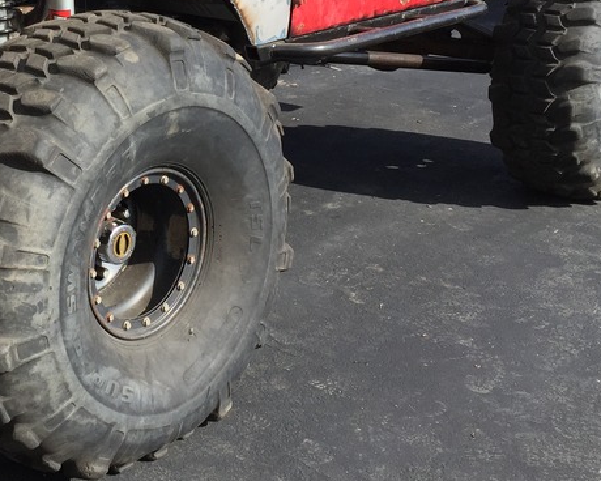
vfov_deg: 23.7
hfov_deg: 29.2
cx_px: 95
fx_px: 1121
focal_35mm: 63
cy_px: 77
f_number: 2.2
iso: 32
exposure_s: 1/1130
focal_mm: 4.15
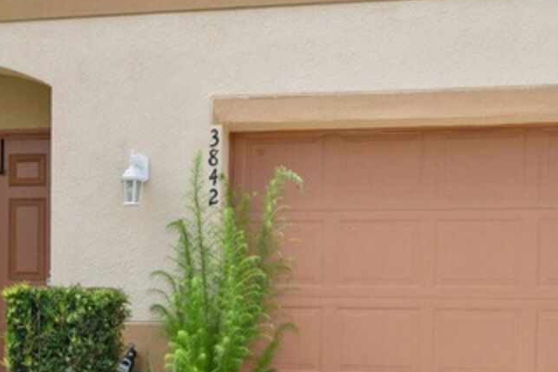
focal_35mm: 60
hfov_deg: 32.5
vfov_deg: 22.4
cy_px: 290
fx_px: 930
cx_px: 110
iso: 400
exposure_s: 1/800
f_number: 8
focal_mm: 30
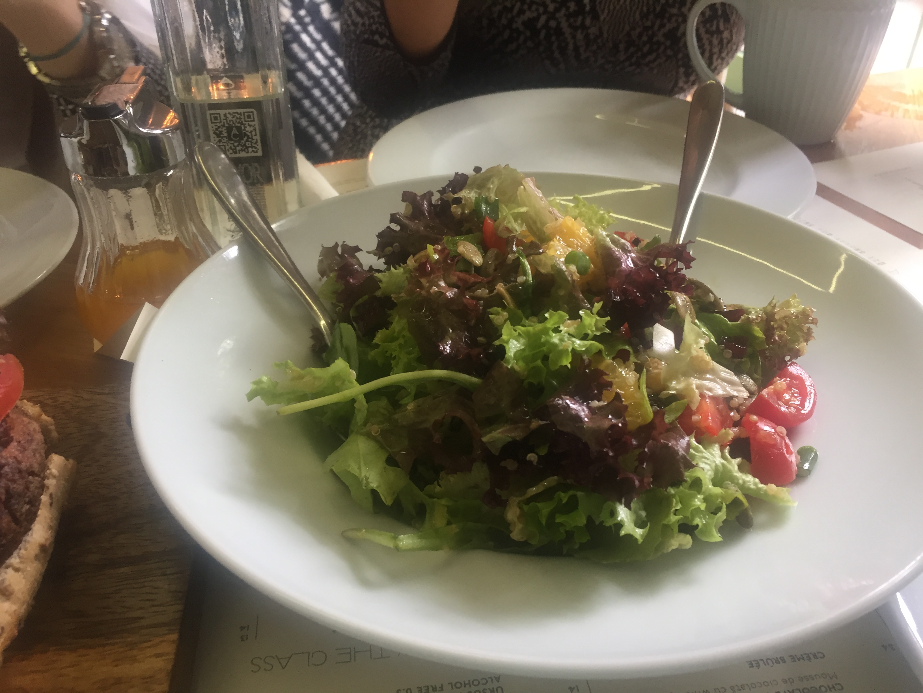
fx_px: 773
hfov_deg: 61.7
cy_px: 346
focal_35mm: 29
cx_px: 462
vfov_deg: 48.2
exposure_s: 1/33
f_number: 2.2
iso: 80
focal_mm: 4.15
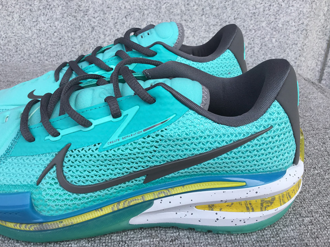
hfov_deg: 55.3
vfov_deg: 43.0
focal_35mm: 33
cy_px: 124
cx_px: 155
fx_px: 315
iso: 25
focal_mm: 3.3
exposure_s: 1/345
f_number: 2.4
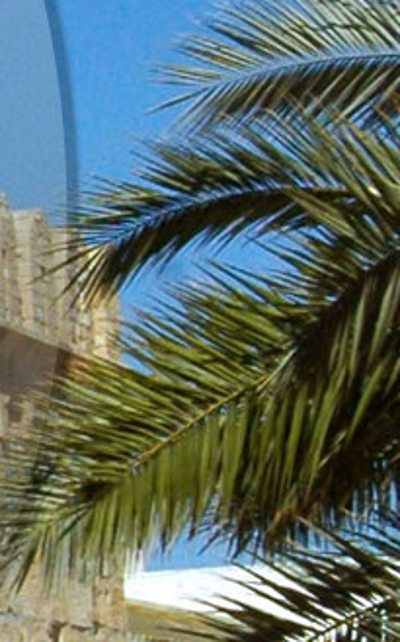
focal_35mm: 246
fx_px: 4300
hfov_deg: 5.0
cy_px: 217
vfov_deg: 8.5
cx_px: -841
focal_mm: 22
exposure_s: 1/640
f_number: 13
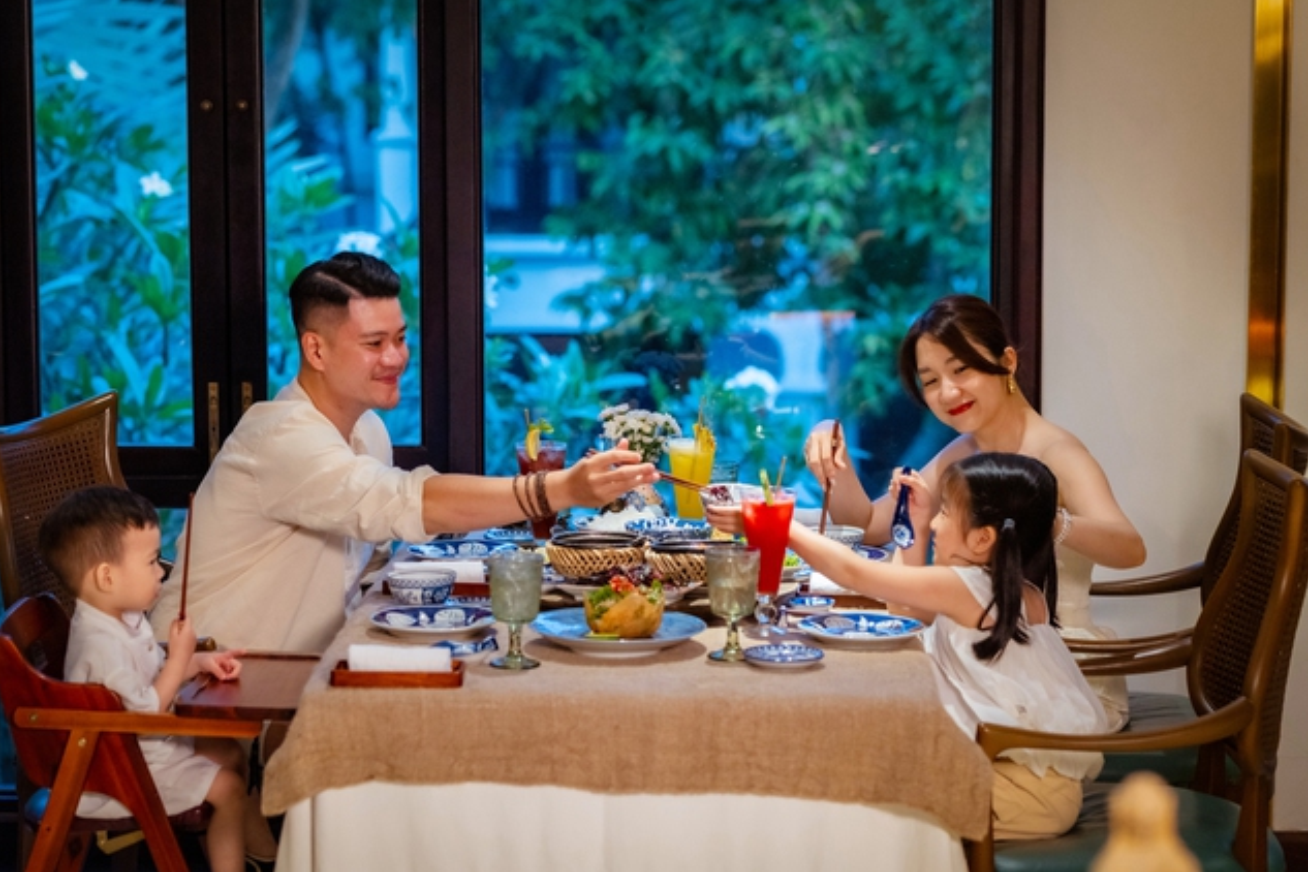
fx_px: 3124
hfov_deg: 23.6
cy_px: 433
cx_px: 653
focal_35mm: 86
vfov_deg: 15.9
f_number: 2.8
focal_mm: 85
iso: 800
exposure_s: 1/125
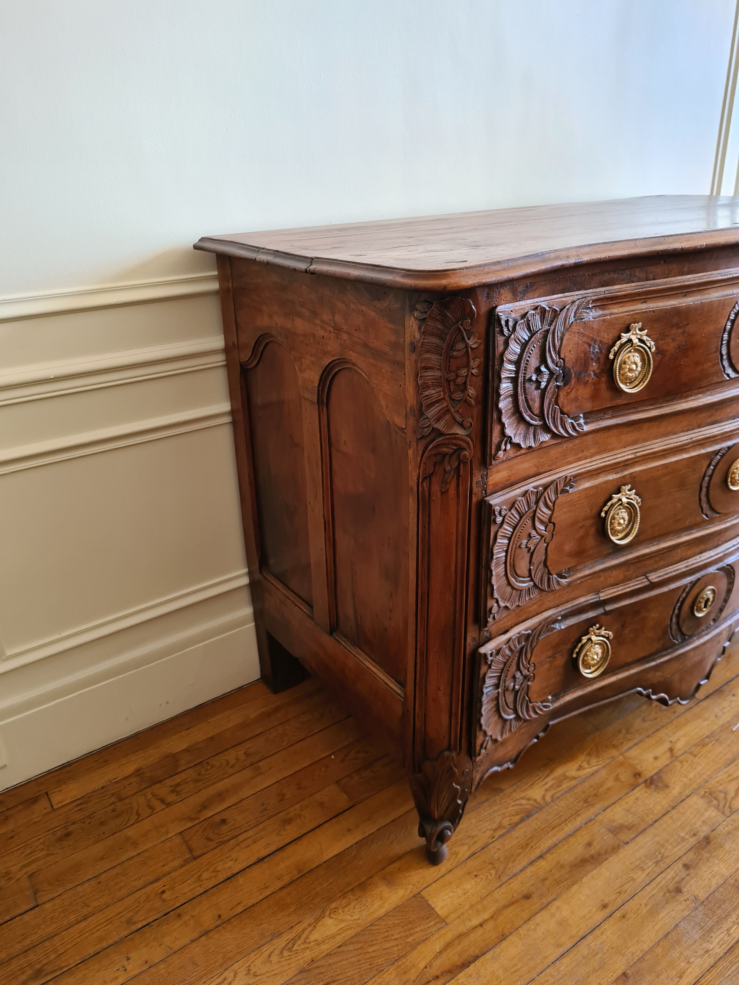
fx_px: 740
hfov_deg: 53.1
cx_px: 370
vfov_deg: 67.3
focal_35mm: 26
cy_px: 492
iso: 200
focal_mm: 5.4
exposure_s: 1/50
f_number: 1.8
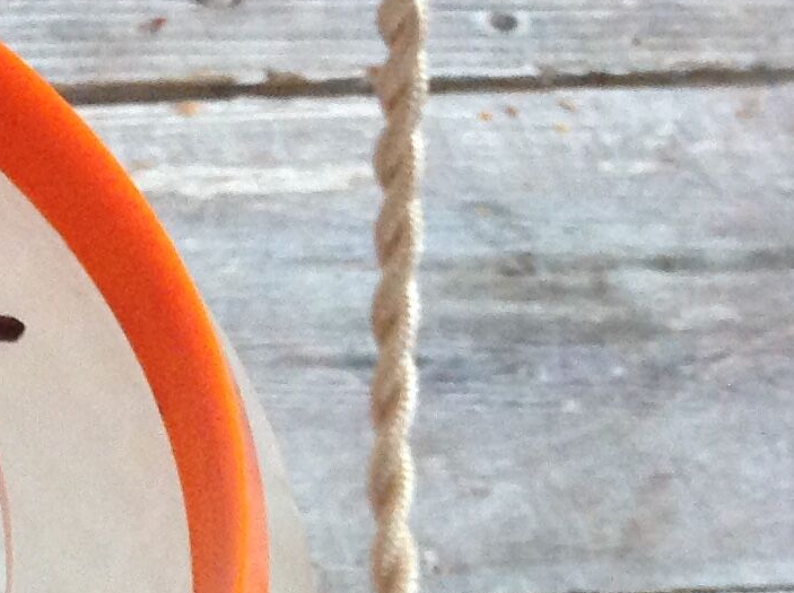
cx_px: -628
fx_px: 2954
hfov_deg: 13.7
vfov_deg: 11.3
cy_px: 700
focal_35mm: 129
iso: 250
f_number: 2.4
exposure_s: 1/15
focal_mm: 4.28
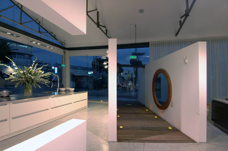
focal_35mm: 18
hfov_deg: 90.1
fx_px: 114
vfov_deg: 67.3
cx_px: 114
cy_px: 76
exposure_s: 1/2
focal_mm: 12
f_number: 11
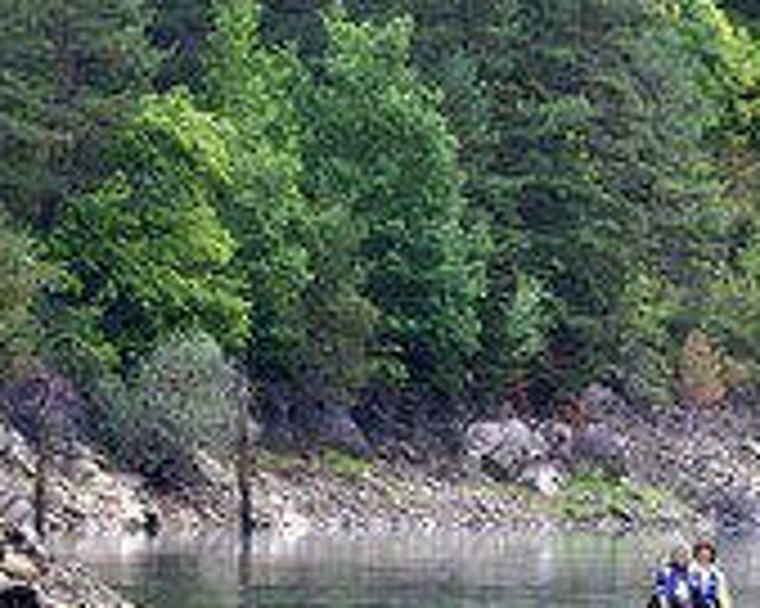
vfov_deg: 3.8
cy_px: 378
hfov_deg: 4.7
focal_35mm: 408
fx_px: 9172
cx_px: 463
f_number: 6.3
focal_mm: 175
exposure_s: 1/320
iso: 400
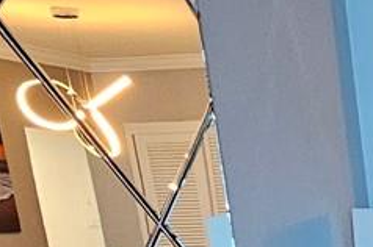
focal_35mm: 91
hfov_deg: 16.0
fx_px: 942
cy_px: 475
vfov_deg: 13.2
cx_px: 799
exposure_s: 1/60
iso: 250
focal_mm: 2.2
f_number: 2.2
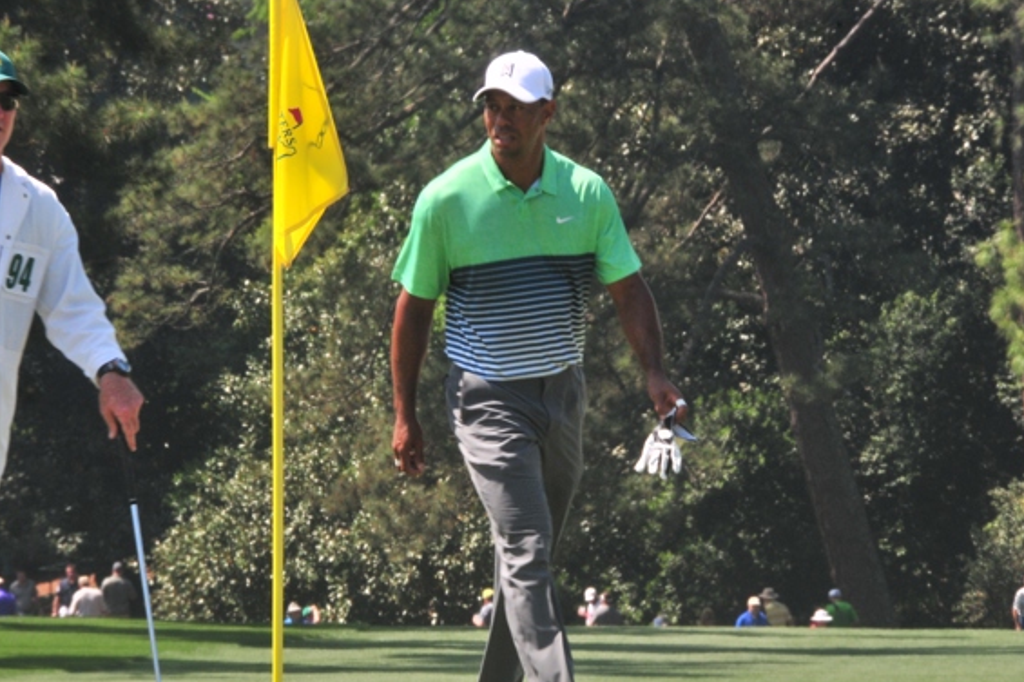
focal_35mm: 539
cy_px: 288
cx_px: 502
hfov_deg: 3.8
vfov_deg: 2.5
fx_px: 15322
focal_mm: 270
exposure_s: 1/80
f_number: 25
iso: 400
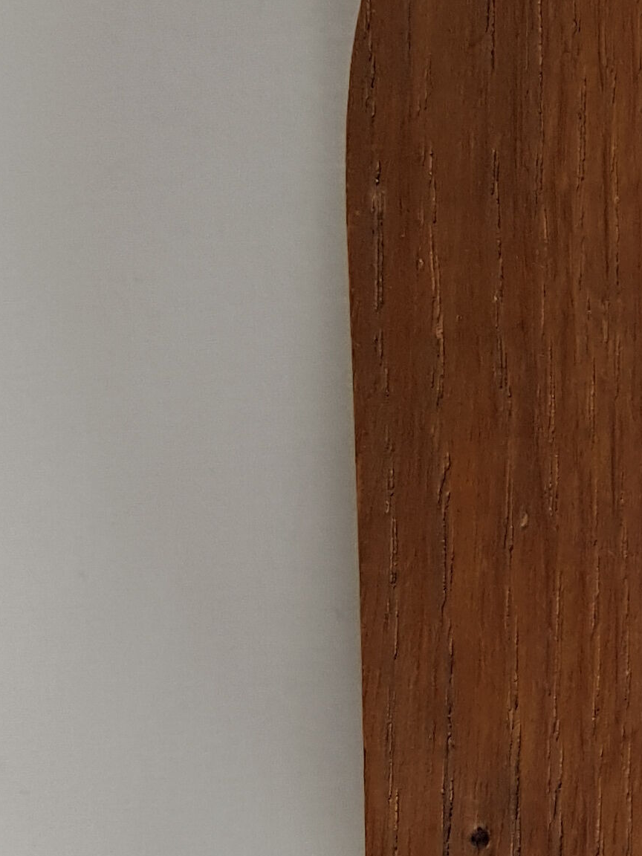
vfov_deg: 21.3
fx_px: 2250
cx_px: 1097
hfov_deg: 14.6
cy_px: 683
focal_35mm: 91
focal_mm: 4.2
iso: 80
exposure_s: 1/100
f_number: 1.7
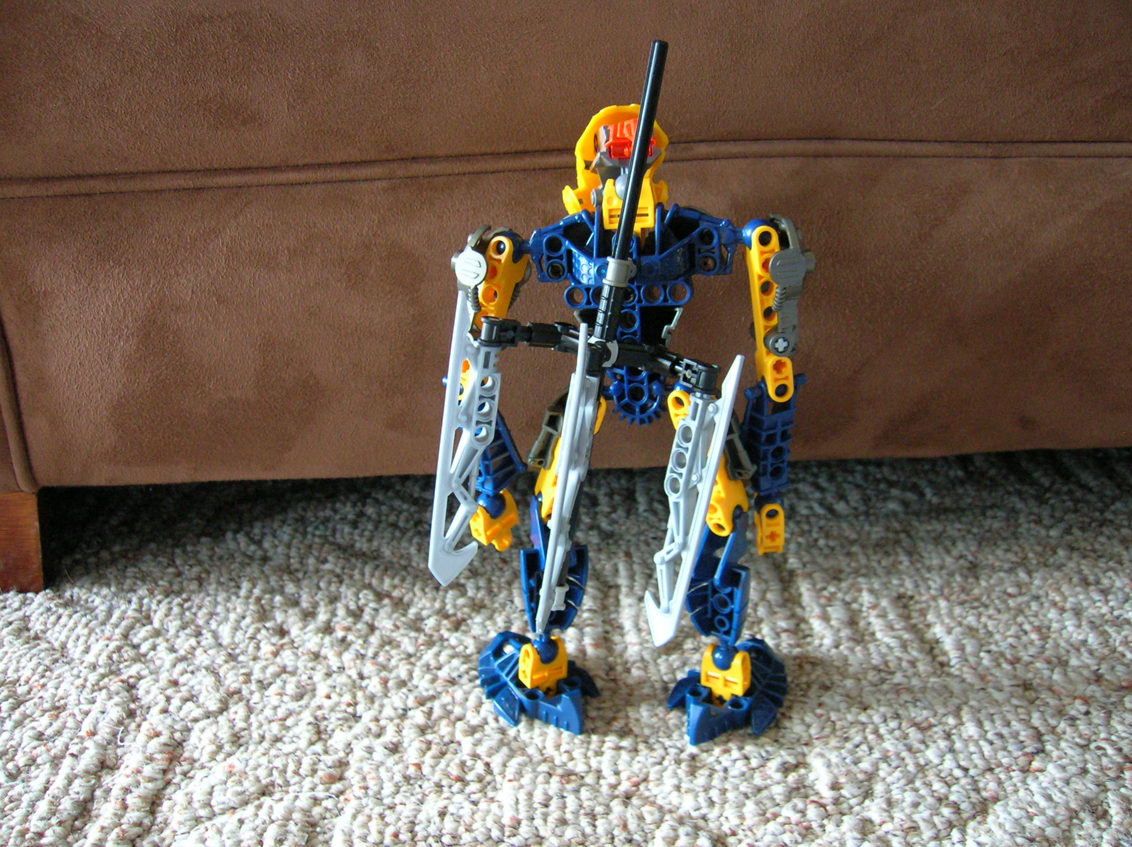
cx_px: 566
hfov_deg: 54.0
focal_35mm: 34
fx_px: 1111
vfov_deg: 41.7
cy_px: 424
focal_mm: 5.7
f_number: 2.9
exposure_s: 1/4
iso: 161
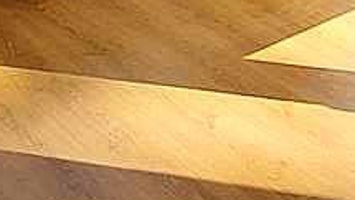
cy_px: -302
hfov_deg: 21.4
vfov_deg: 10.3
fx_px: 932
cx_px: 264
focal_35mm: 99
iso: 50
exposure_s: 1/201
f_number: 2.2
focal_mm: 1.8
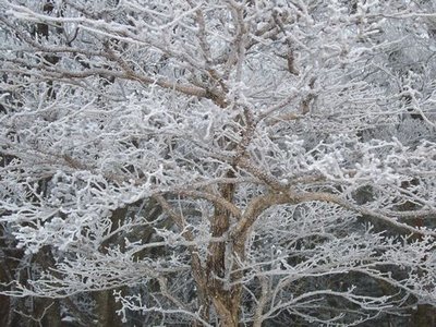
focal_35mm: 58
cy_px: 164
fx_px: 731
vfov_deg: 25.2
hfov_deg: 33.2
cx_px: 218
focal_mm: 9.6
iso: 80
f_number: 4
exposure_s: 1/60
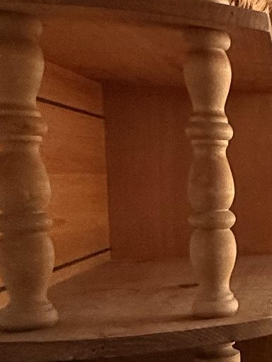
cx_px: 577
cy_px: 230
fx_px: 660
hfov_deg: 16.4
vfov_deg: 30.6
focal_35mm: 63
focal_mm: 2.22
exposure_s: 1/75
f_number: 2.2
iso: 320
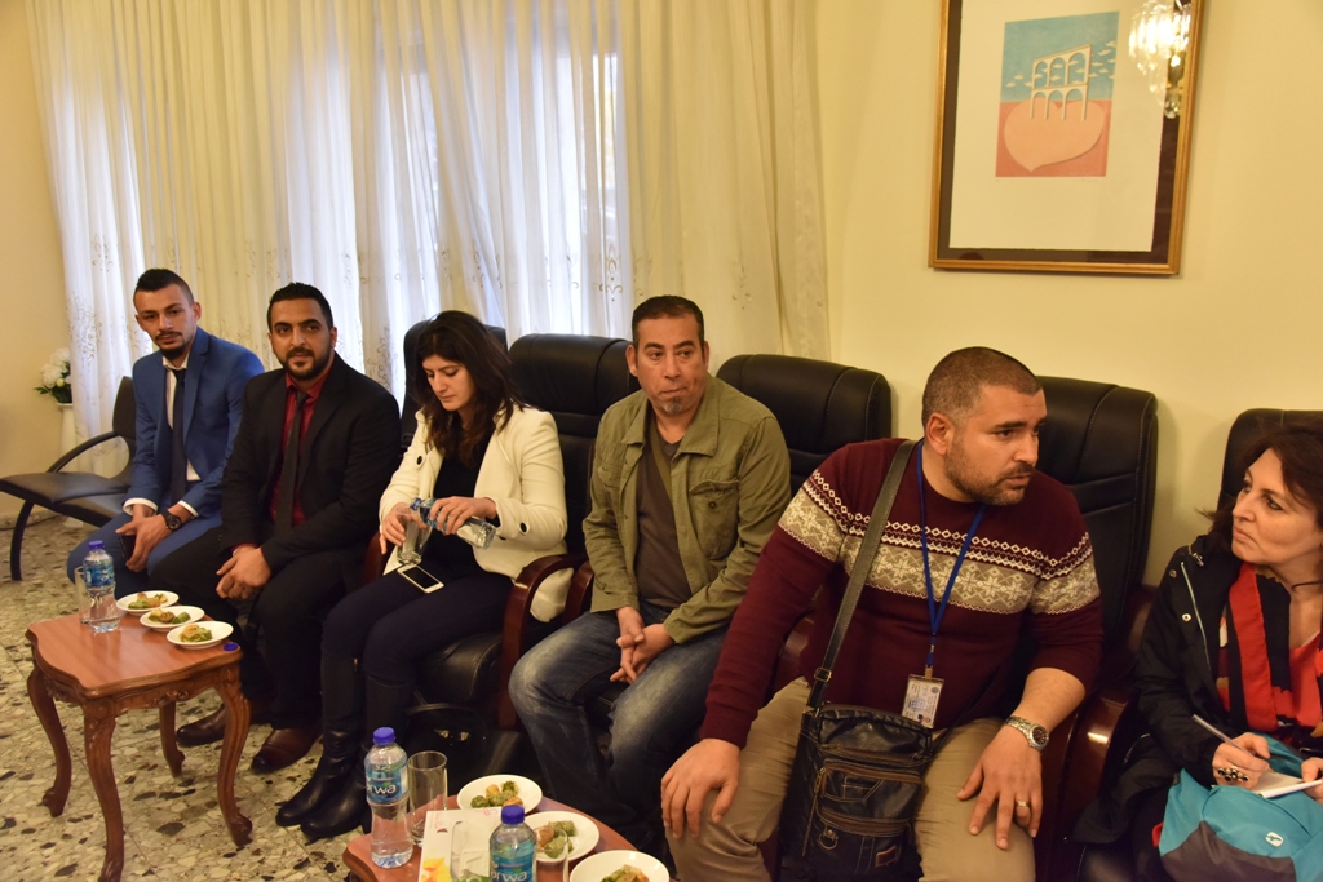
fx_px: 1103
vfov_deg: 43.6
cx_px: 662
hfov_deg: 61.9
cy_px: 441
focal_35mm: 30
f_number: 5.6
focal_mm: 30
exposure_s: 1/125
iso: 2500
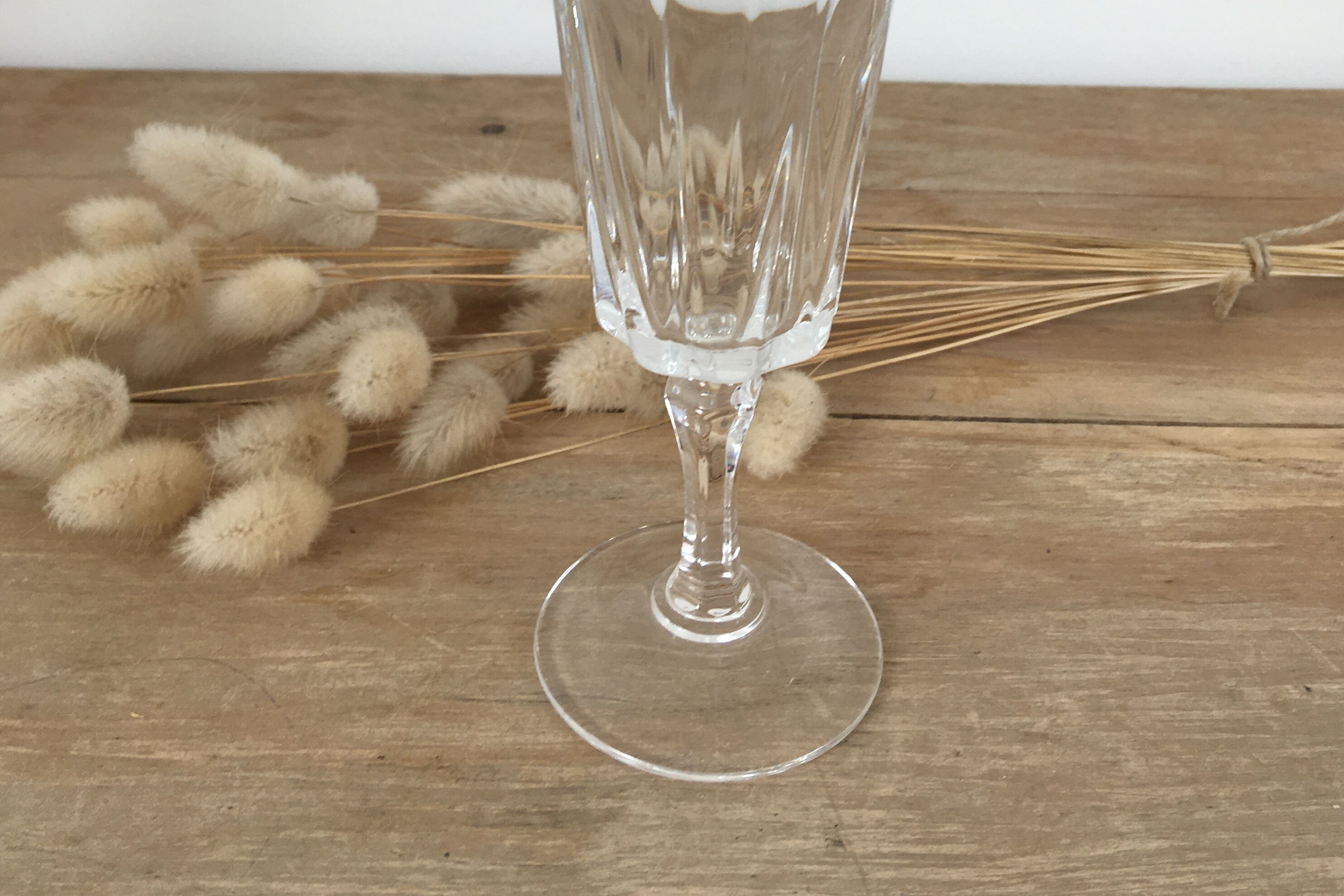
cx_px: 671
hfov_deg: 47.4
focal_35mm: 41
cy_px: 22
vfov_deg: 30.6
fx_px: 1530
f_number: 2.2
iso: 25
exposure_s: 1/50
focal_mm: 4.15
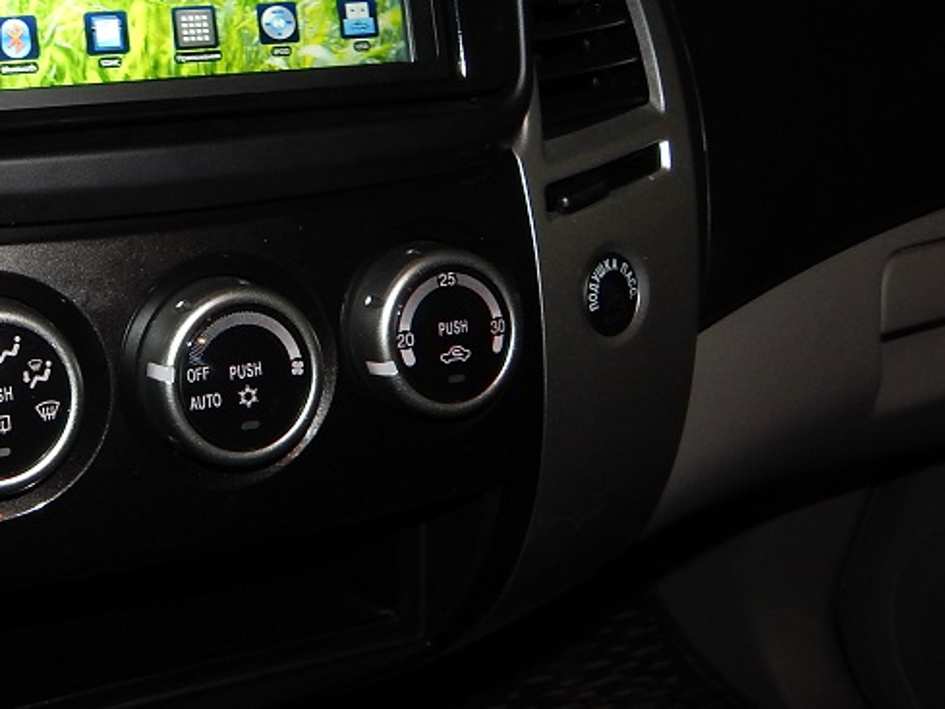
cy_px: 135
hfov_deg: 37.5
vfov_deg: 30.1
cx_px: 73
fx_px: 1283
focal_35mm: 47
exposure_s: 1/30
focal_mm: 4
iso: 200
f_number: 3
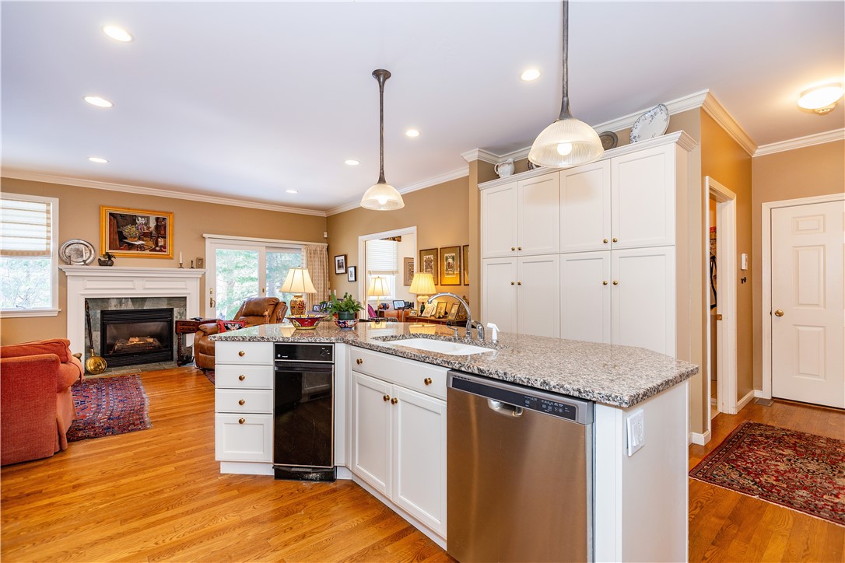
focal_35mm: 16
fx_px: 376
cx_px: 422
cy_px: 282
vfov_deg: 73.7
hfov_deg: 96.7
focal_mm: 16
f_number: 6.3
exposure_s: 1/10
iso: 320
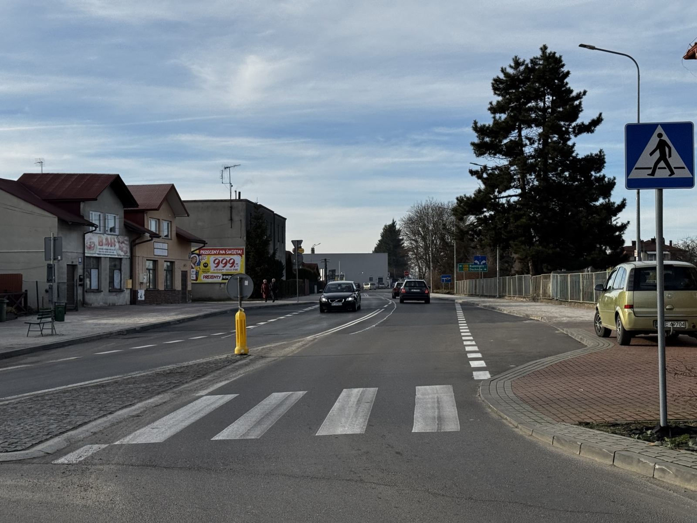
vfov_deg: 30.3
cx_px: 348
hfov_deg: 39.7
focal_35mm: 48
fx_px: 966
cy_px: 262
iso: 64
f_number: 1.78
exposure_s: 1/4049
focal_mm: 6.76
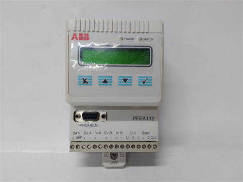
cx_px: 122
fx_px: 190
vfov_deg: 51.4
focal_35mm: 27
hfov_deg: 65.3
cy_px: 91
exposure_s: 1/33
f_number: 2
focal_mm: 3.79
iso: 162
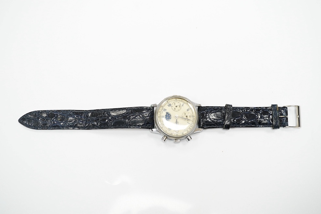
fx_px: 401
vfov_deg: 29.9
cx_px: 160
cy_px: 107
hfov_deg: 43.6
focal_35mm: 45
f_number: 8
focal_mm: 30
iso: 1250
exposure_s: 1/125
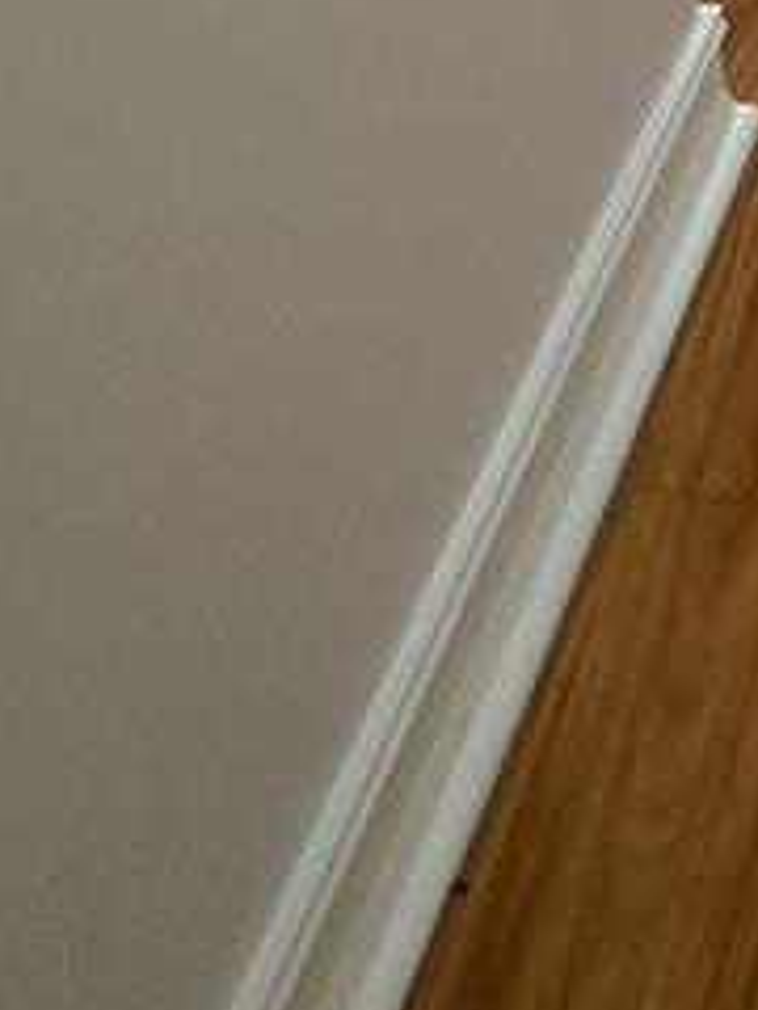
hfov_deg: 18.1
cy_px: -1279
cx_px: 1217
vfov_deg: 16.2
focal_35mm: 70
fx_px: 2044
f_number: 2.2
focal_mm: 2.22
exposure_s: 1/120
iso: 80
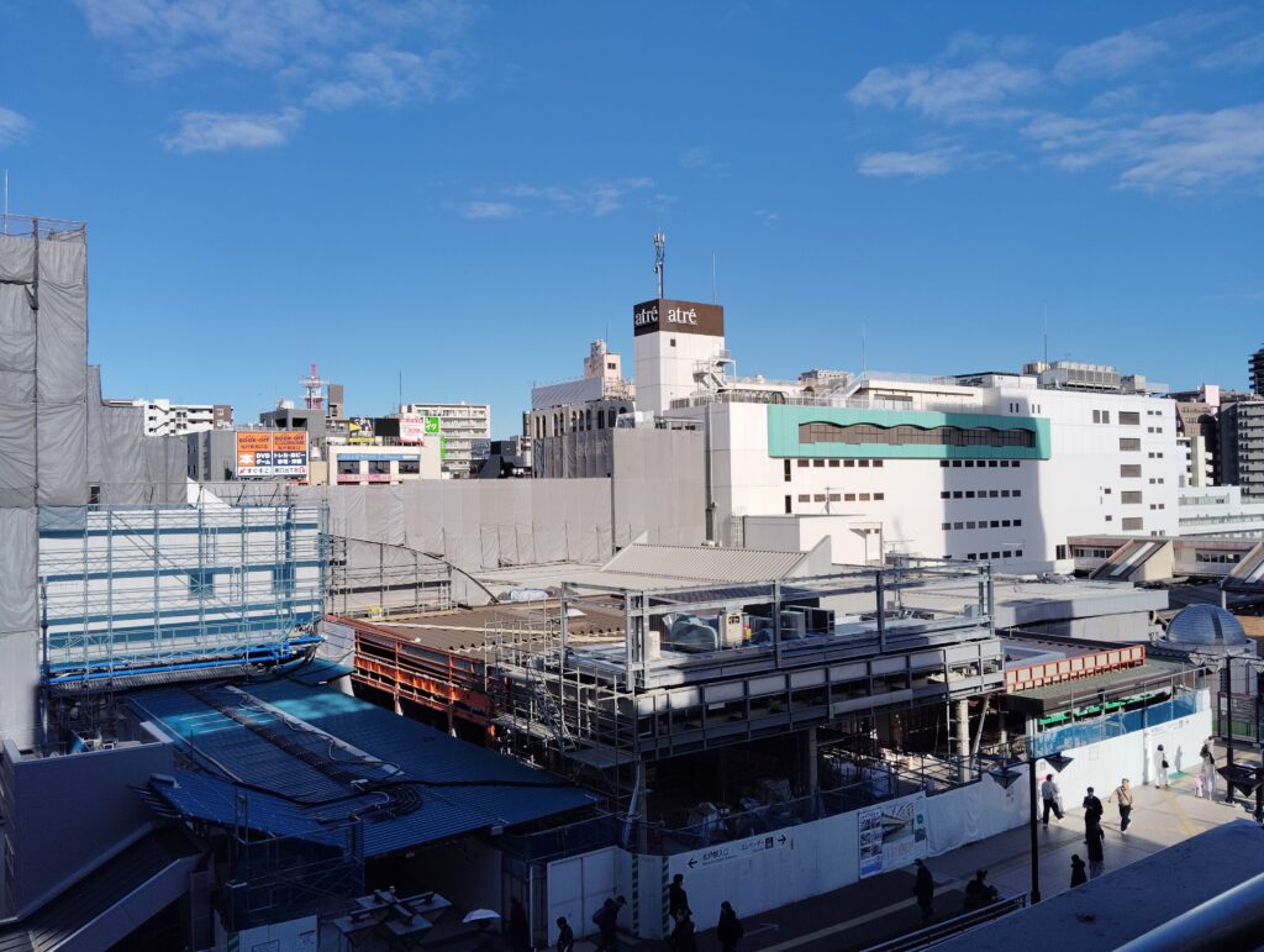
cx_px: 632
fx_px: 1024
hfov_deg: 63.4
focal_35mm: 28
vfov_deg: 49.9
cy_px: 476
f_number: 1.8
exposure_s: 1/1156
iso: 50
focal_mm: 4.22
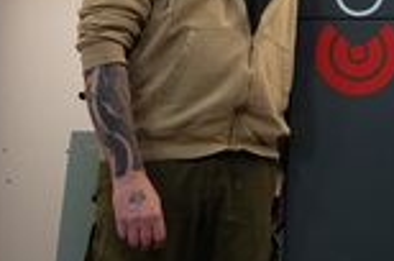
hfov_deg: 24.9
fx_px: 863
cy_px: -14
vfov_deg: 16.7
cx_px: 363
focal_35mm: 79
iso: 400
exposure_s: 1/20
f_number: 3.5
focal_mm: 16
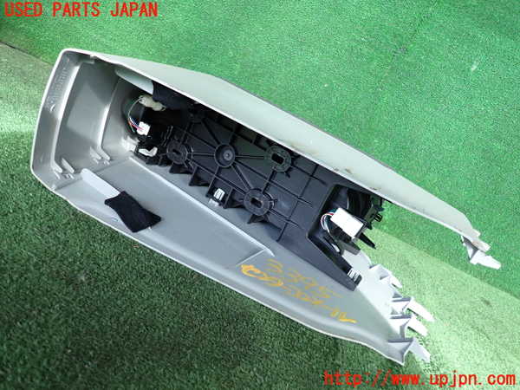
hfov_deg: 69.4
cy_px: 195
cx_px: 260
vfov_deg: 54.9
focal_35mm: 25
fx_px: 376
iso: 200
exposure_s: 1/125
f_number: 2
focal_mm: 4.5
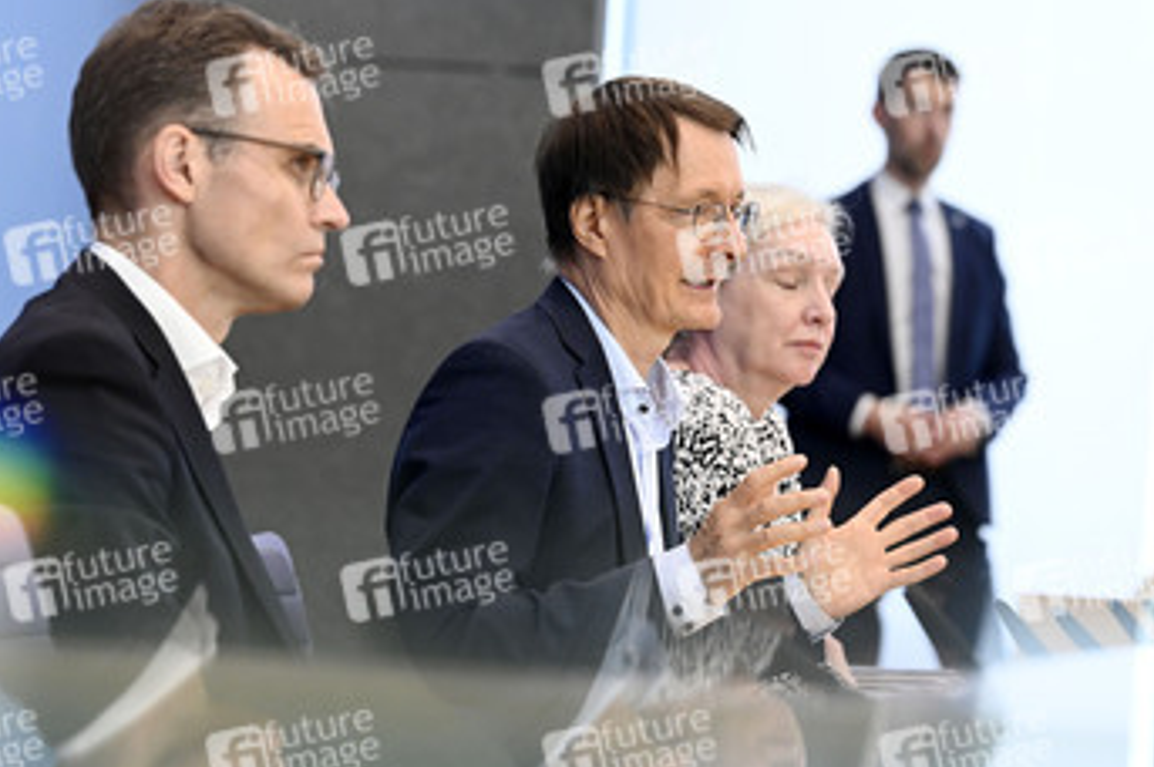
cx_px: 675
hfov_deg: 9.0
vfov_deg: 6.0
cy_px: 498
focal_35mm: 230
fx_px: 7366
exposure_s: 1/500
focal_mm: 175
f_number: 5.6
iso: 3200
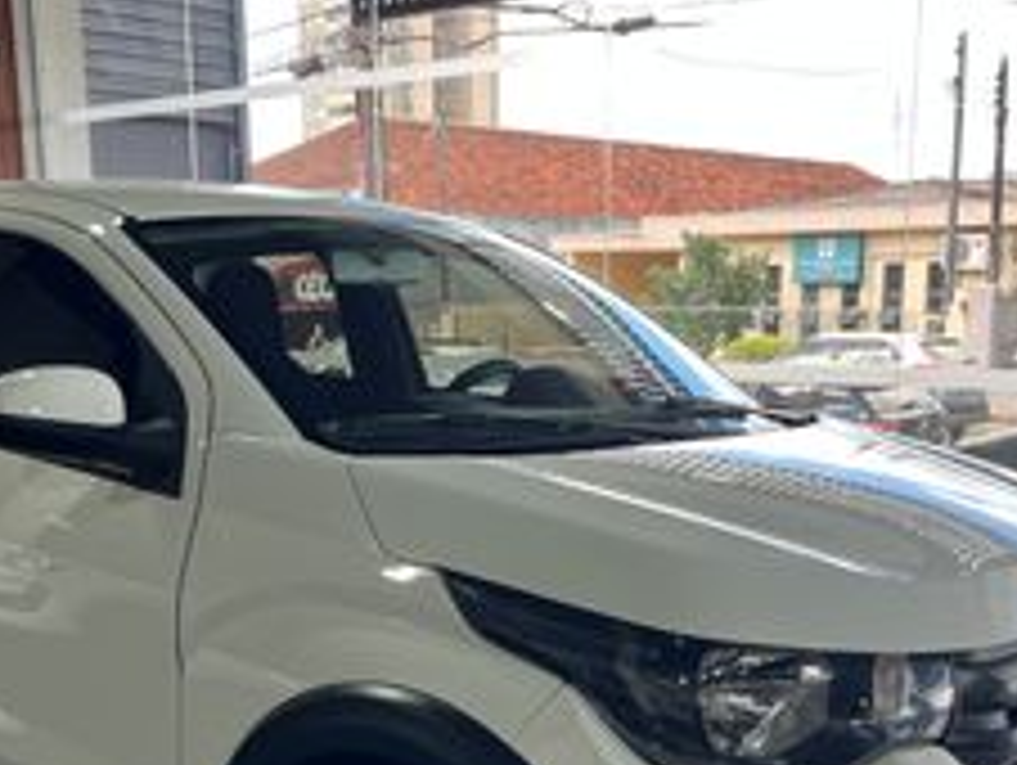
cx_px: 464
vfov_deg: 26.2
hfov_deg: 35.5
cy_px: 688
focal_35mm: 54
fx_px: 1588
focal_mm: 5.1
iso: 40
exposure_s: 1/122
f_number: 1.6
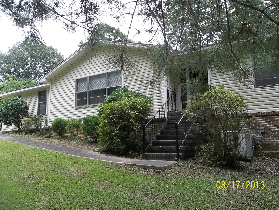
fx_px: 218
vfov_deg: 51.4
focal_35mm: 27
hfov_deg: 65.3
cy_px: 105
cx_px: 140
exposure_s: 1/100
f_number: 3.5
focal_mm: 4.9
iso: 80
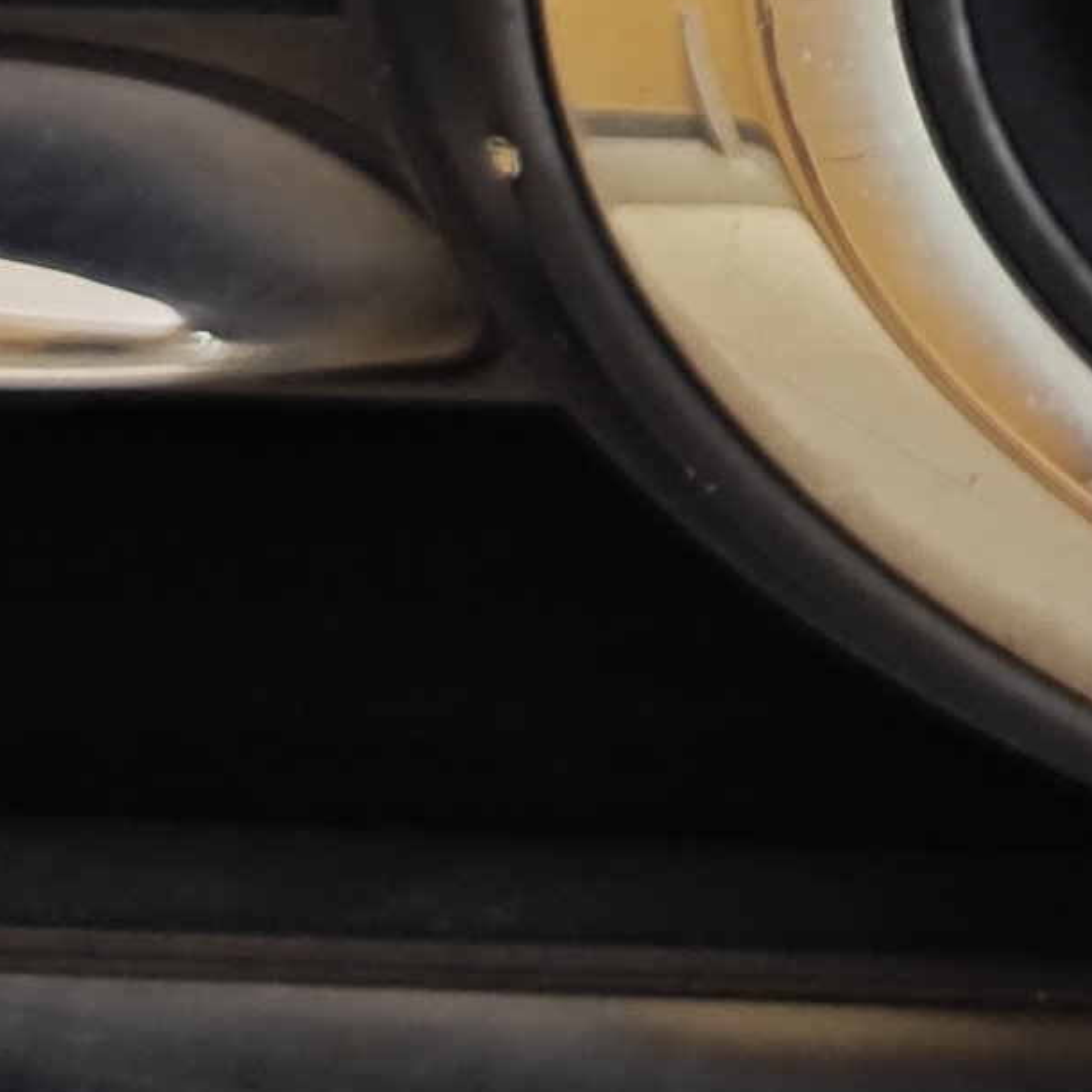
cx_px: 2229
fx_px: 9743
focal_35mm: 273
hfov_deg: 6.2
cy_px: -831
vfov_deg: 6.3
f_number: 1.9
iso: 80
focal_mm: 8.7
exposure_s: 1/100
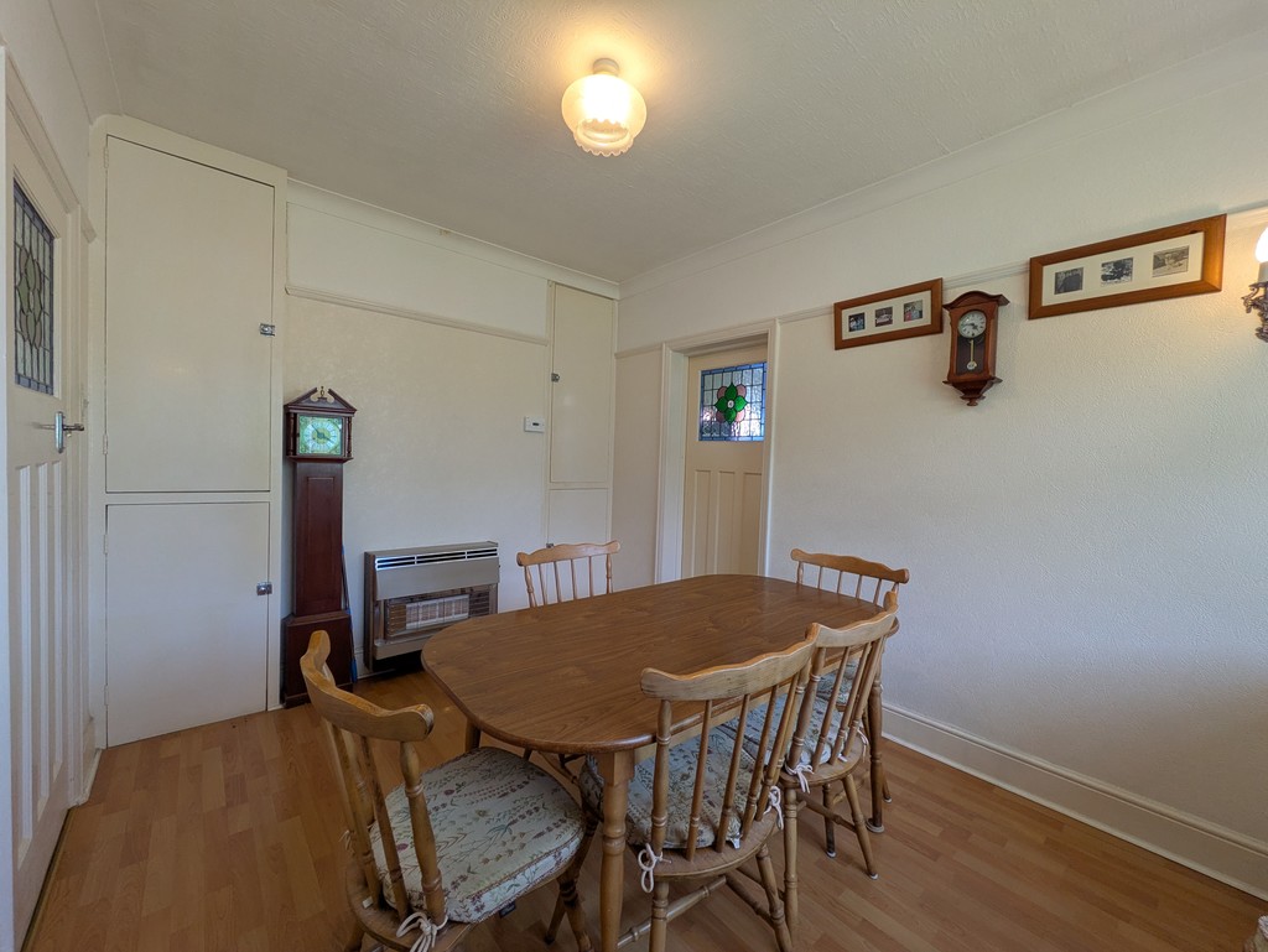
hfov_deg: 102.0
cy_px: 476
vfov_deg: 85.7
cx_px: 634
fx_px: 513
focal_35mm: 14
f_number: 2.2
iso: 74
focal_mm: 1.83
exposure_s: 1/100
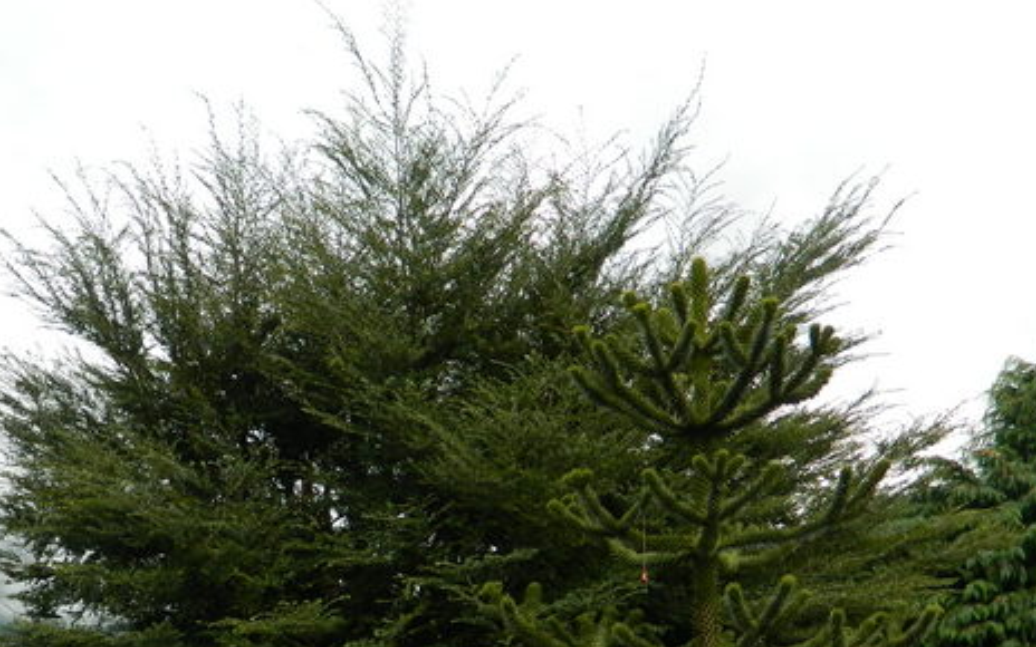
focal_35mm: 64
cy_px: 611
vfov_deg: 19.8
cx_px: 422
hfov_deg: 31.9
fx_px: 1807
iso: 80
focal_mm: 6.2
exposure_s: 1/250
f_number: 3.3
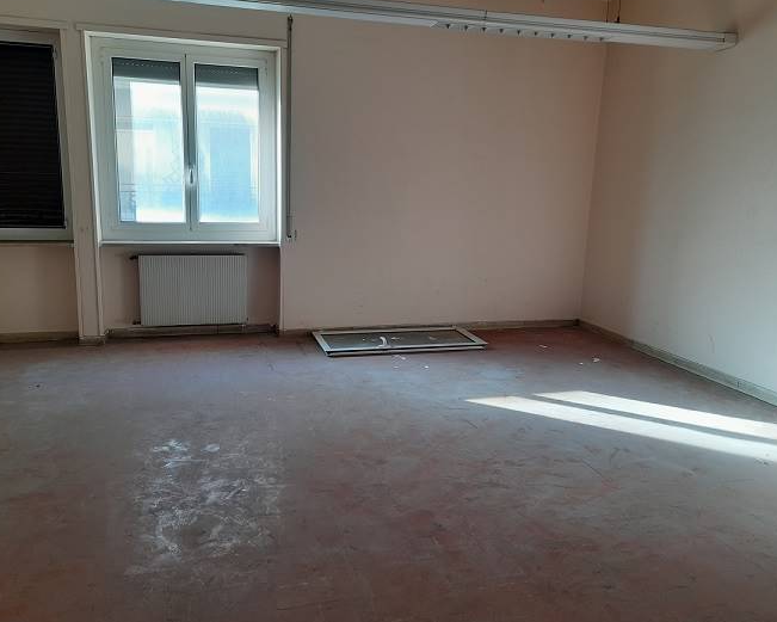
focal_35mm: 27
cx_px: 363
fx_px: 621
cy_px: 303
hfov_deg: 64.0
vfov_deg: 53.2
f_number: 2
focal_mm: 4.6
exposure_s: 1/50
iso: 64
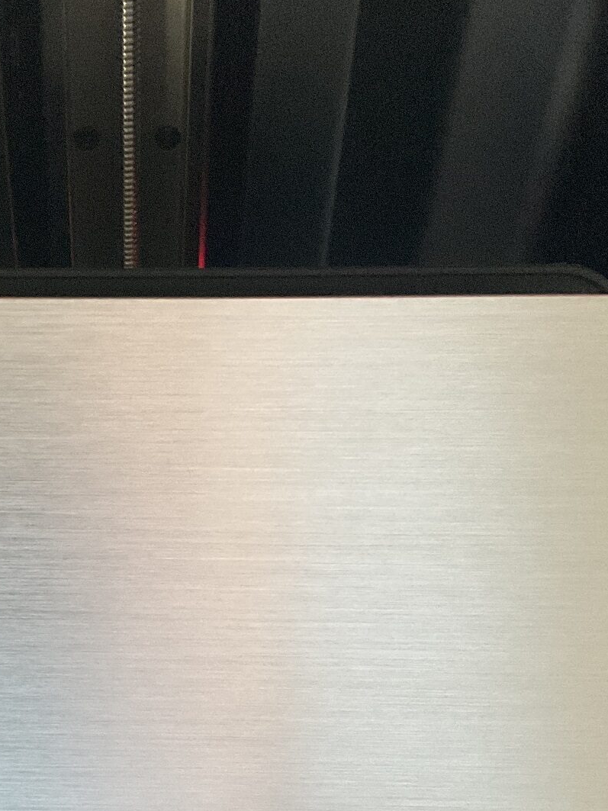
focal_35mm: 55
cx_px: 139
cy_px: 639
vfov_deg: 34.0
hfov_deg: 26.2
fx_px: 1288
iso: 400
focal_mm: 3
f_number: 1.8
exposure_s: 1/30
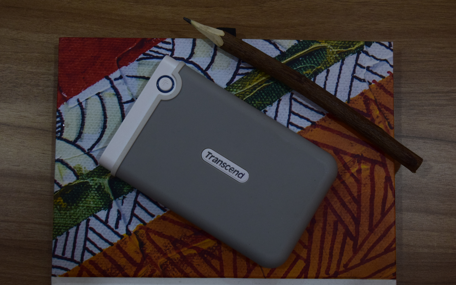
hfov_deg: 43.5
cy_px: 144
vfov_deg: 28.0
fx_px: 572
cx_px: 228
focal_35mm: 46
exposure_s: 1/60
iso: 1600
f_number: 6.3
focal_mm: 30
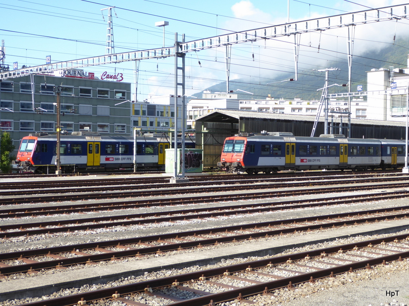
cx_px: 204
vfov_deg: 25.7
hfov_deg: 33.8
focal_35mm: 57
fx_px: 673
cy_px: 153
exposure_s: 1/200
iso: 80
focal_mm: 9.6
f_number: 4.1
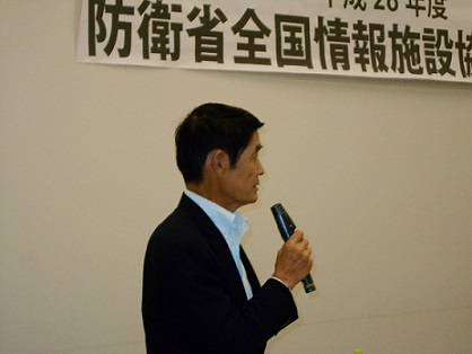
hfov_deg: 17.6
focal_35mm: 112
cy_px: 177
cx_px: 236
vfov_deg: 13.2
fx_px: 1528
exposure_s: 1/60
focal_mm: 20.1
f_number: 6
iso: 560
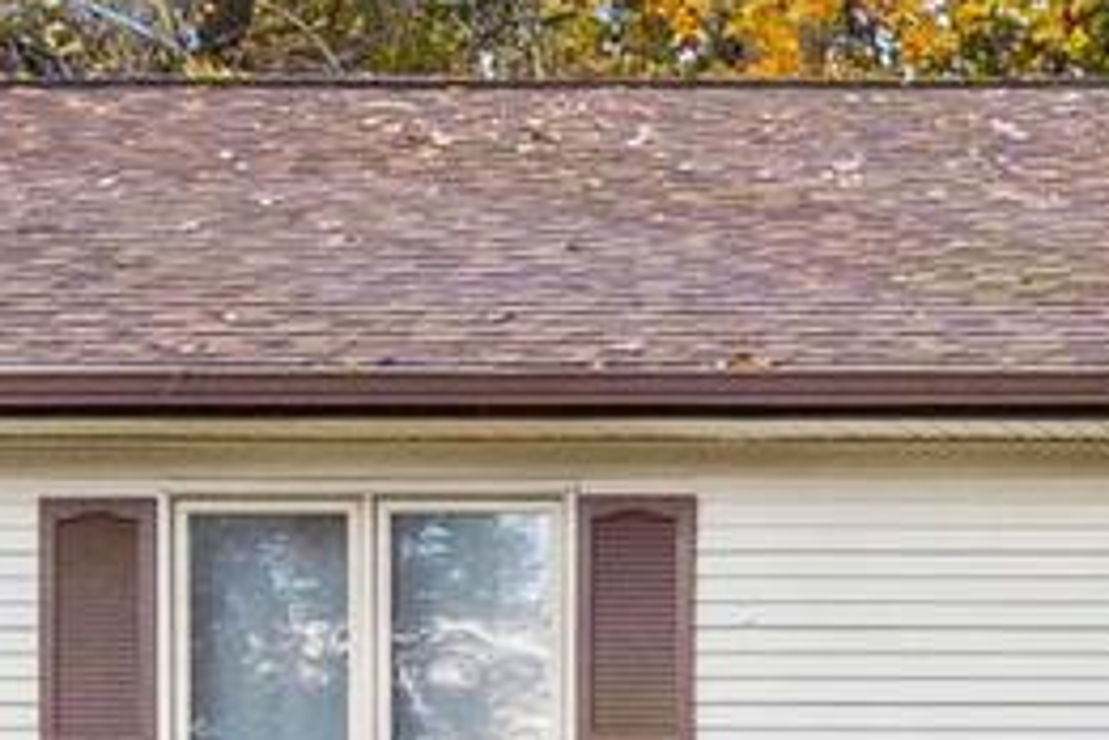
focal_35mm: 149
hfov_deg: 12.3
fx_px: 4590
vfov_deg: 8.8
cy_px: 1355
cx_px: 2159
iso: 320
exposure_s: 1/400
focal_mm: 19
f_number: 8
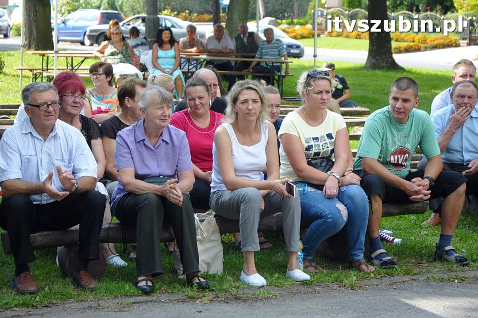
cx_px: 239
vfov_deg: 14.4
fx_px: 1260
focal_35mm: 95
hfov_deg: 21.5
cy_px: 160
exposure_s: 1/500
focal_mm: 62
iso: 640
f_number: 5.6
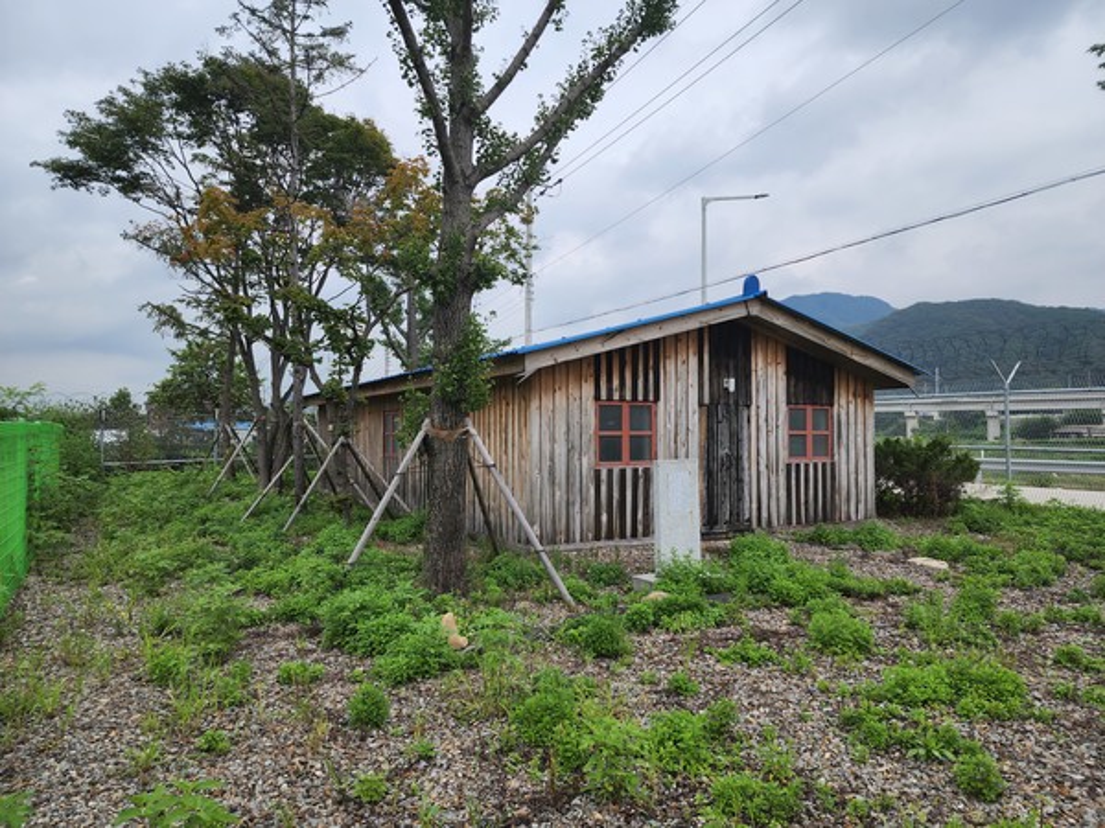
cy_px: 414
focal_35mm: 23
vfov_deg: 58.9
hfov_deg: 73.9
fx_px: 734
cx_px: 552
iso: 12
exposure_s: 1/807
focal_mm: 6.4
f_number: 1.8
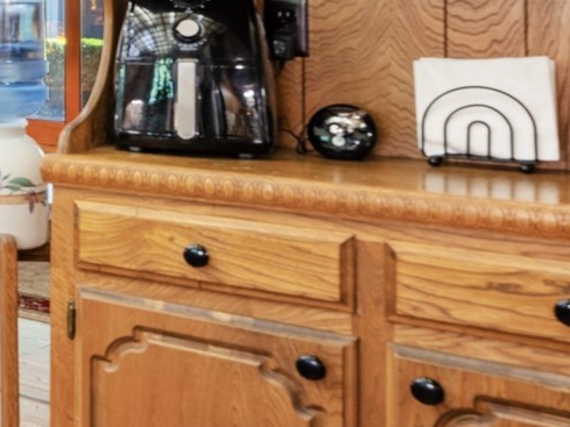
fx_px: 1054
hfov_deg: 20.9
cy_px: 37
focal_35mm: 64
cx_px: -450
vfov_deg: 22.3
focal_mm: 16
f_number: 9
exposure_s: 1/1.67
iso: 250
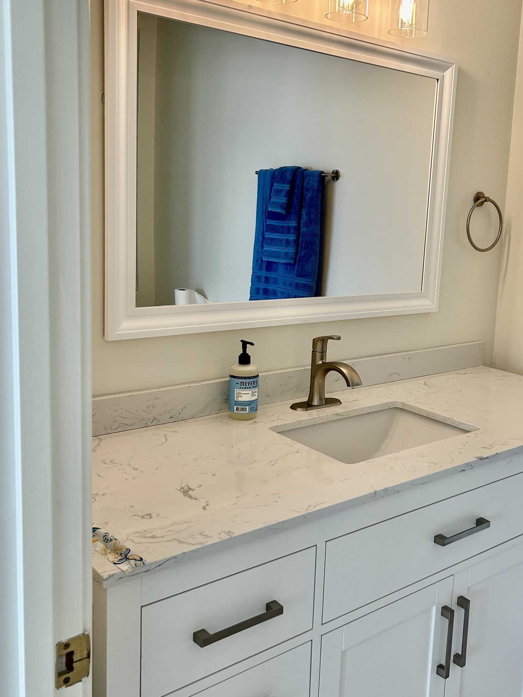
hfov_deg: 39.2
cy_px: 320
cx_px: 352
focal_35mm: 36
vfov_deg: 51.3
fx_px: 725
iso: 50
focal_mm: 5.7
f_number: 1.5
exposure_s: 1/372
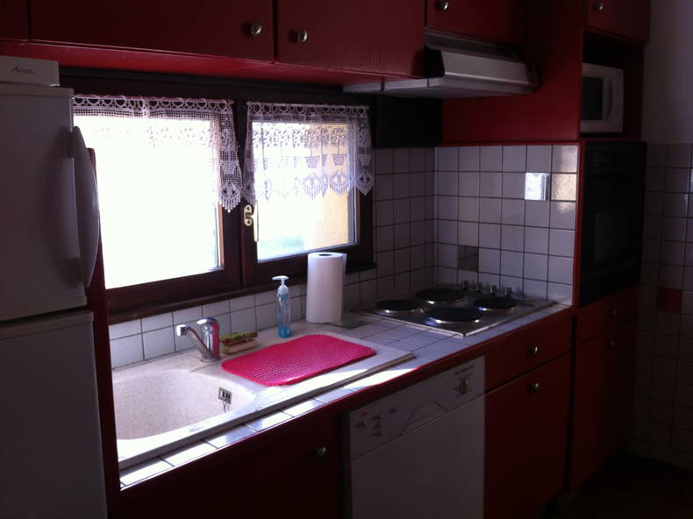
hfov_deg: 52.6
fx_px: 700
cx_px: 346
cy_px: 260
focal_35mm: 35
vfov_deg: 40.7
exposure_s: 1/60
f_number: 2.8
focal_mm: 3.85
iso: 80
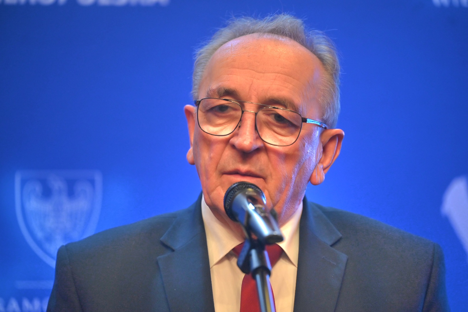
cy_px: 156
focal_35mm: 180
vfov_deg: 7.6
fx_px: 2340
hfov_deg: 11.4
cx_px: 234
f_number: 2.8
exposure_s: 1/80
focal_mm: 180
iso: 1000
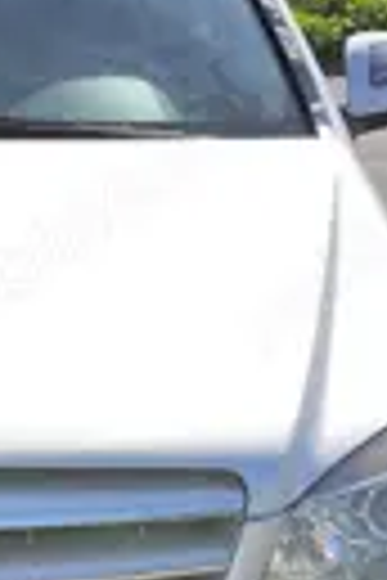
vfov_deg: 13.9
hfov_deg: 9.1
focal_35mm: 148
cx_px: -90
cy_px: 310
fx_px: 2386
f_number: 1.65
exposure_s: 1/1109
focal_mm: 6.14
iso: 50
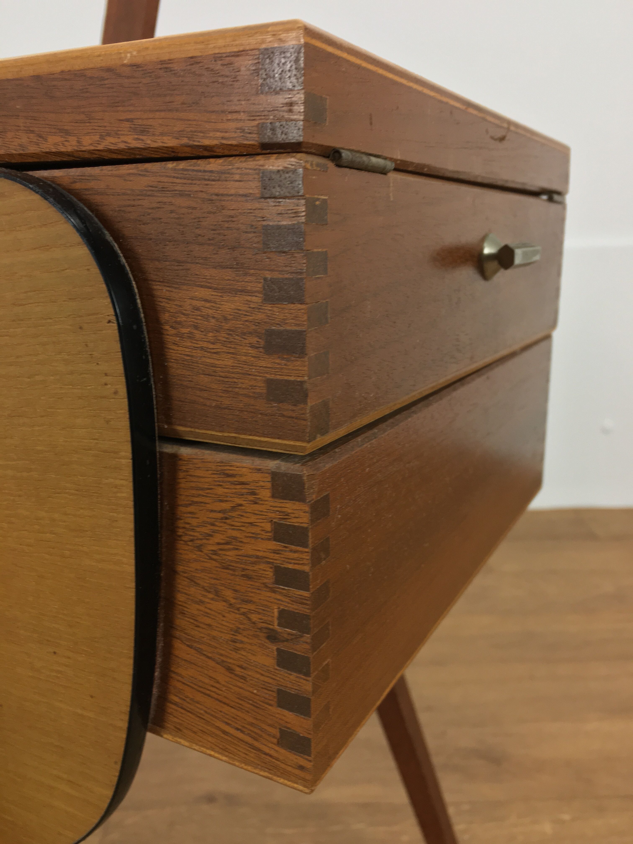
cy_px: 422
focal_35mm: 29
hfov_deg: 48.2
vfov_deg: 61.7
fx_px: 707
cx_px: 316
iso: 64
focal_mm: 4.15
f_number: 2.2
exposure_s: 1/33
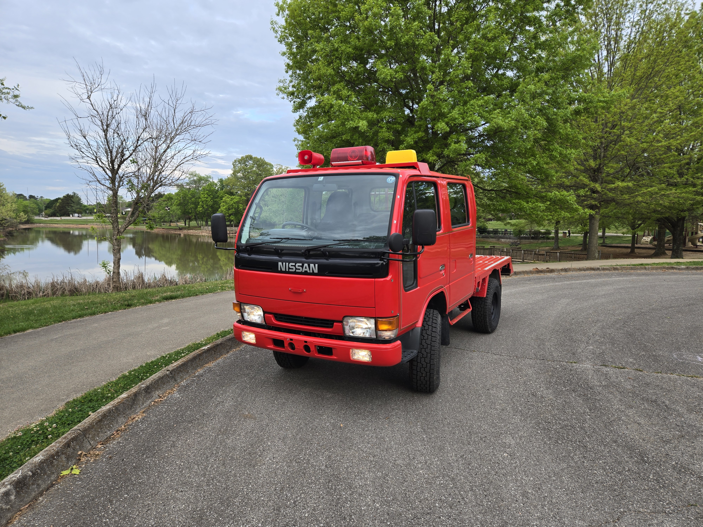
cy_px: 264
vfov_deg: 58.9
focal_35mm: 23
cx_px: 352
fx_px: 467
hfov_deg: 73.9
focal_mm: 5.4
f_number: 1.8
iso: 25
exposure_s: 1/300
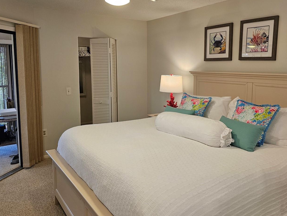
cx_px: 156
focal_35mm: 30
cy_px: 91
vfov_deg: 46.6
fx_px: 249
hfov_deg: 59.9
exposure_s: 1/120
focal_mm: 6.3
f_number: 1.7
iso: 160
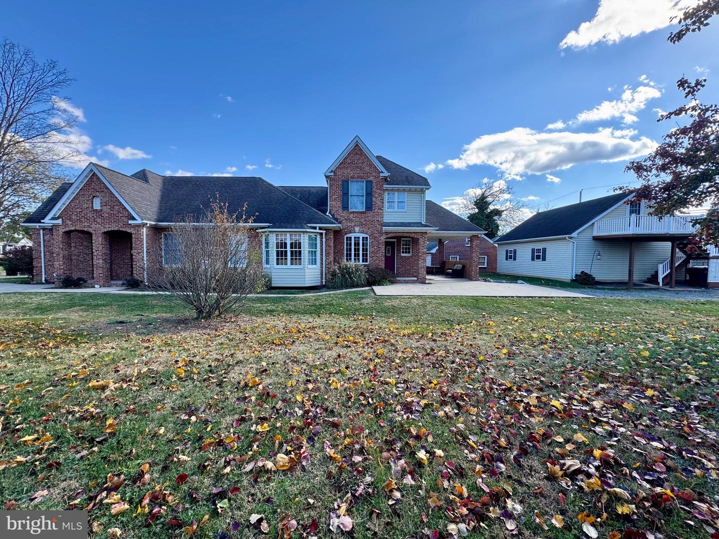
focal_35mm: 14
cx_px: 360
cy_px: 270
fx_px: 291
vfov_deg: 85.7
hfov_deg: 102.1
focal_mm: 2.22
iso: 40
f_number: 2.2
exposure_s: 1/312
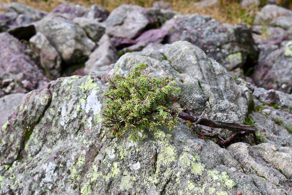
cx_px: 151
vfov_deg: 19.5
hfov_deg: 28.8
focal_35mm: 70
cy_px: 107
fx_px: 568
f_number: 6.3
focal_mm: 42
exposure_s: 1/80
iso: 250
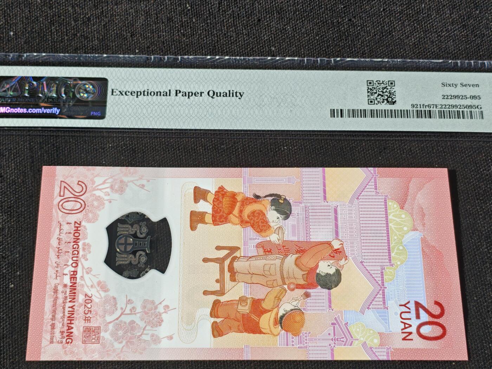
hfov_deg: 29.8
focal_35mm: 65
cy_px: 184
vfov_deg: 22.6
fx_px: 924
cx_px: 246
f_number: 1.5
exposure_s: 1/1882
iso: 50
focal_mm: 4.94
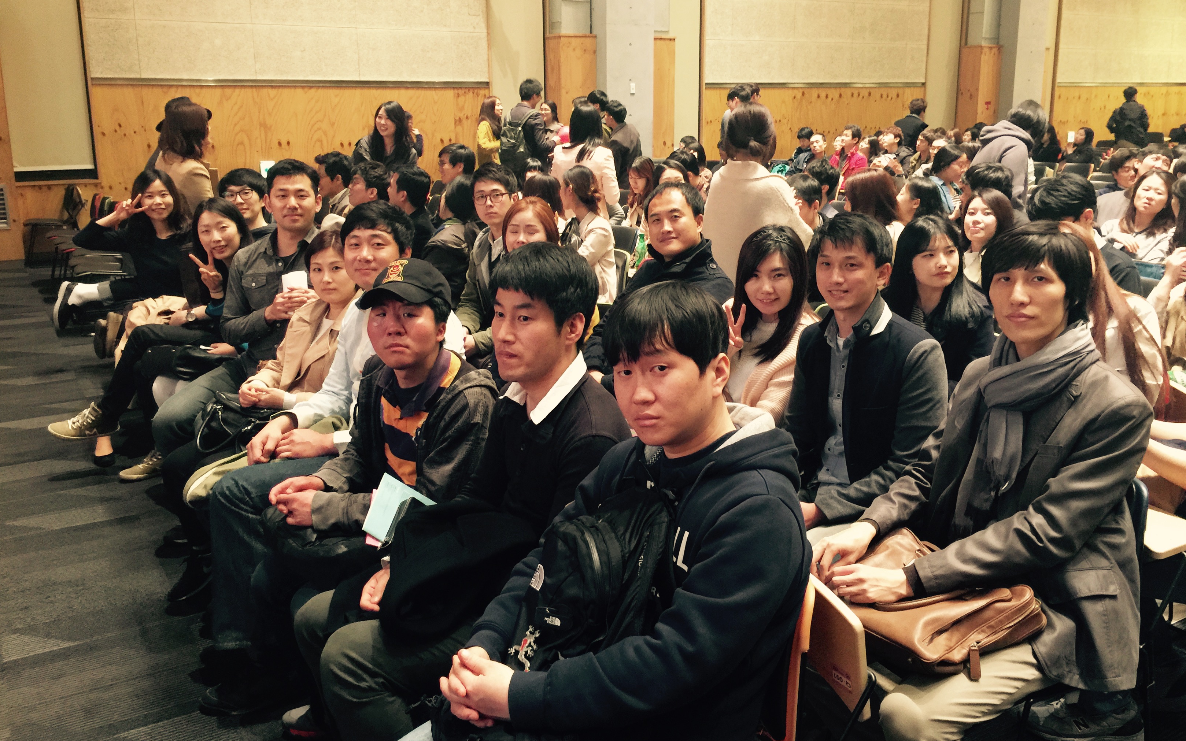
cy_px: 329
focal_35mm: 31
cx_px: 589
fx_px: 1002
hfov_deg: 61.2
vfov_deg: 40.5
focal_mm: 4.15
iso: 80
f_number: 2.2
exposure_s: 1/4
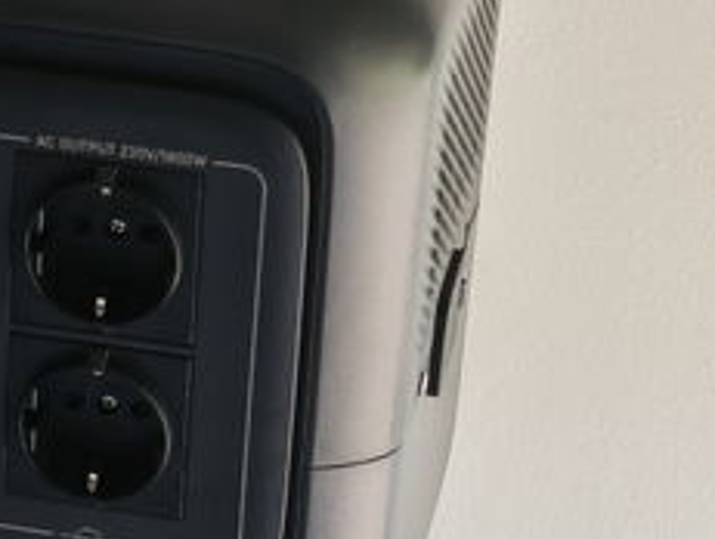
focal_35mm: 142
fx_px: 2938
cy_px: 299
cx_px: -45
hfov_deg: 13.6
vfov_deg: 10.5
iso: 100
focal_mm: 6.83
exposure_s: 1/100
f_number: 2
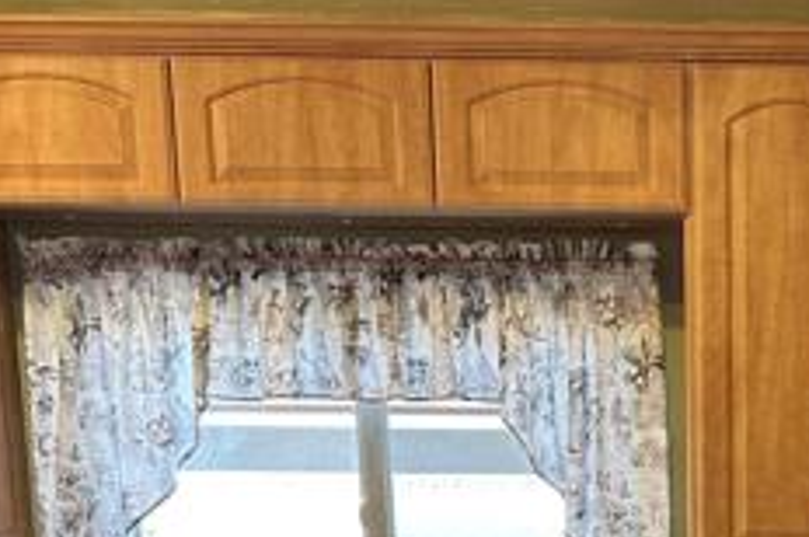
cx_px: 806
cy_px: 722
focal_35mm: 69
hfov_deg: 27.6
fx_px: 1548
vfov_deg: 18.2
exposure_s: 1/60
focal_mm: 6.86
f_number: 1.78
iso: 125
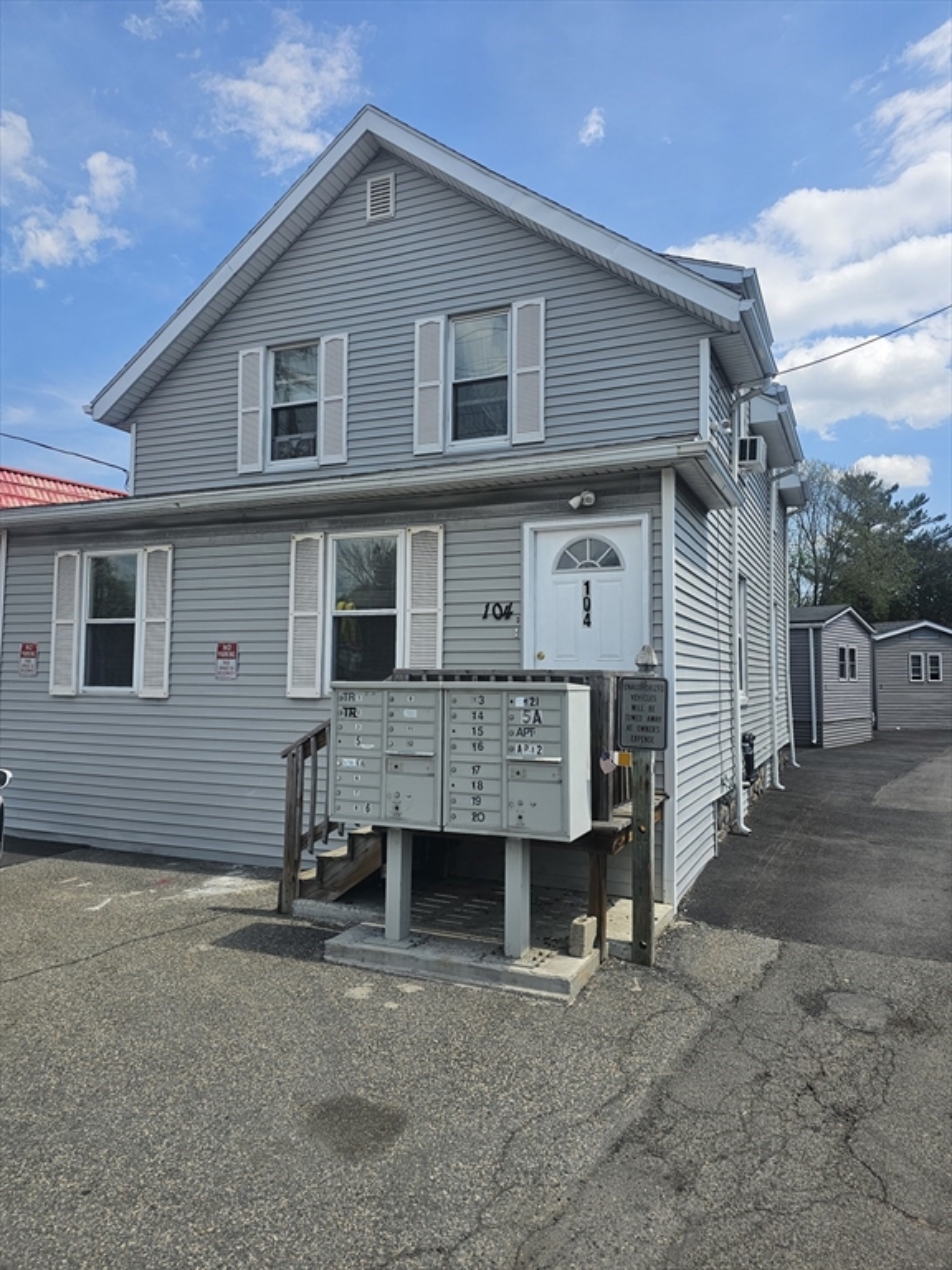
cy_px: 635
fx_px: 843
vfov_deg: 73.9
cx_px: 476
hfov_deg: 58.9
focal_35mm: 23
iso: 20
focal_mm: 6.3
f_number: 1.7
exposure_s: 1/1245
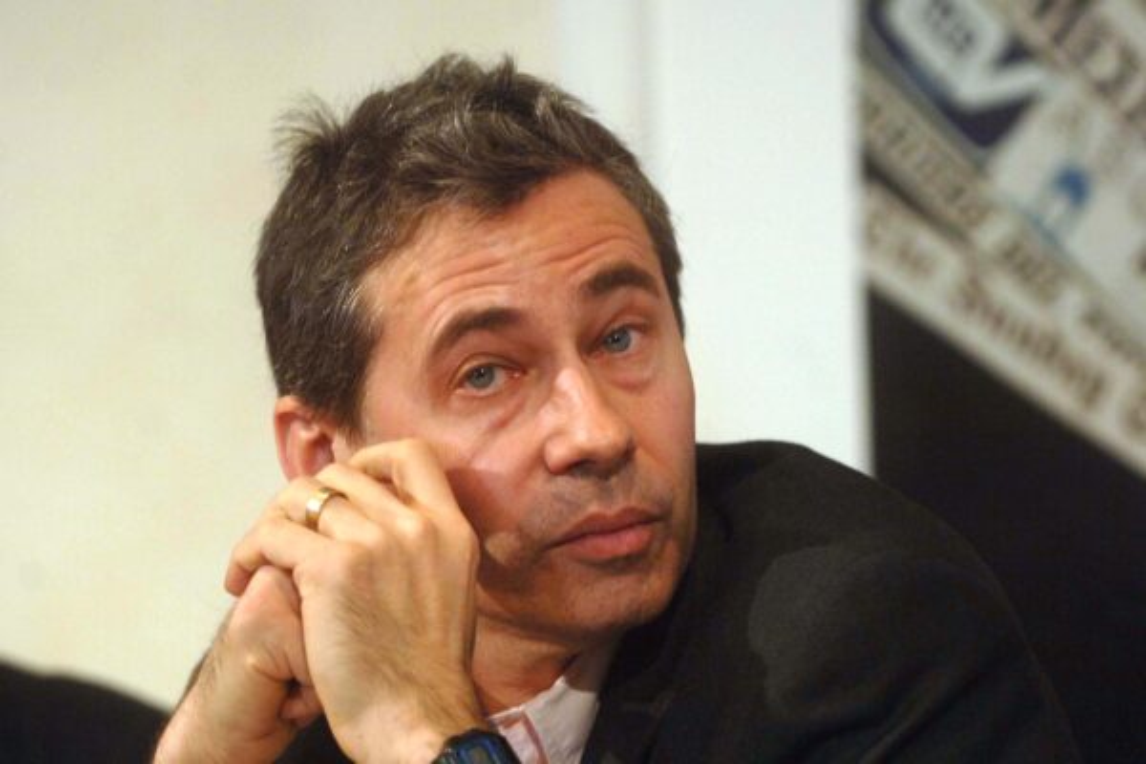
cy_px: 382
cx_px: 573
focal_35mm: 202
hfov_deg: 10.2
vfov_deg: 6.8
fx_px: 6446
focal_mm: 135
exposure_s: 1/80
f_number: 4
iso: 640
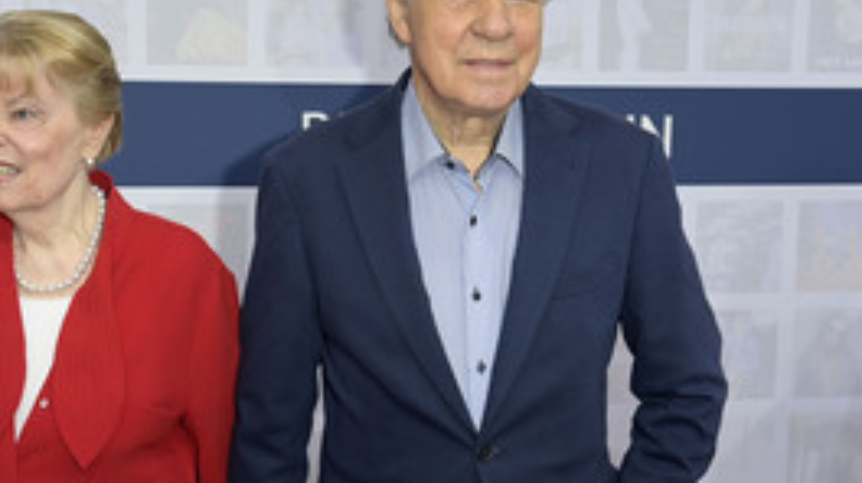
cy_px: 294
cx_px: 338
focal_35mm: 68
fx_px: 1553
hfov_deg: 30.9
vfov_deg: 17.7
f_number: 7.1
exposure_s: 1/200
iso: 640
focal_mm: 38
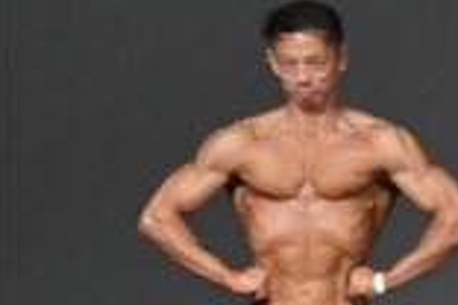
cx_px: 1135
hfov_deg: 2.0
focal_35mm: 1004
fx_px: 12772
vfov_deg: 1.4
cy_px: 311
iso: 5000
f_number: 5.6
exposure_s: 1/400
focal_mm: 135
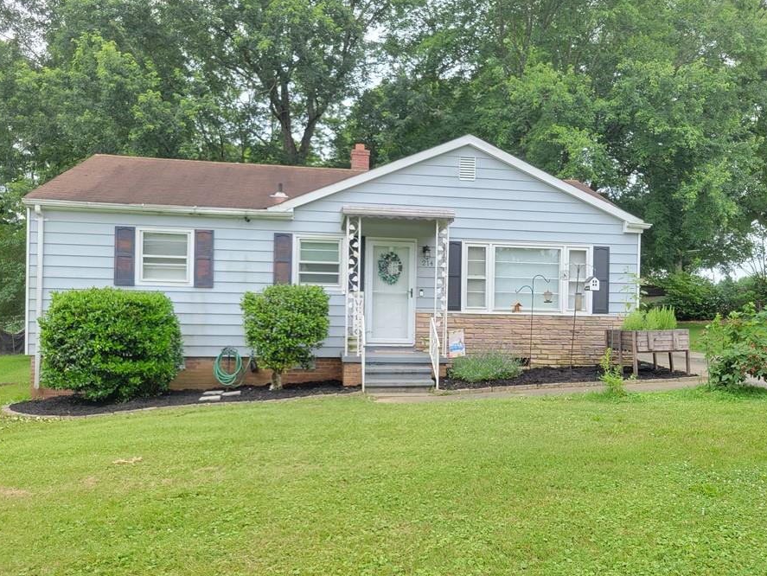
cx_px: 433
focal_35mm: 30
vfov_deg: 46.8
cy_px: 313
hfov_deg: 59.7
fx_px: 665
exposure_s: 1/265
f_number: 1.8
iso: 40
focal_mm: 5.4
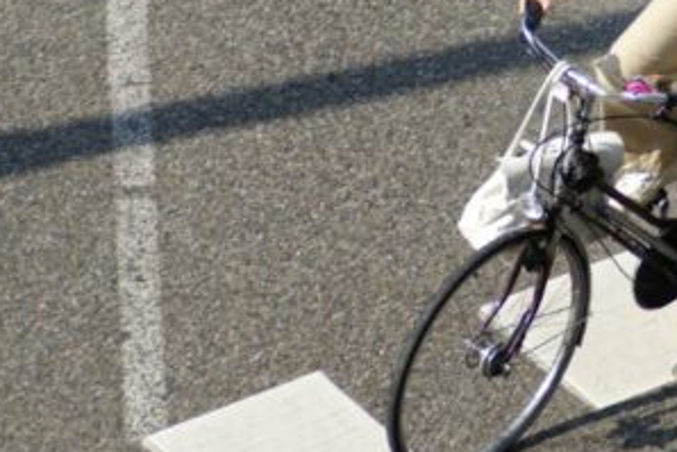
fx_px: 10216
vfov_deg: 2.5
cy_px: 131
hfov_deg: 3.8
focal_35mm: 543
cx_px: 616
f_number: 6.3
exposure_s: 1/400
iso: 100
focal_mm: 180
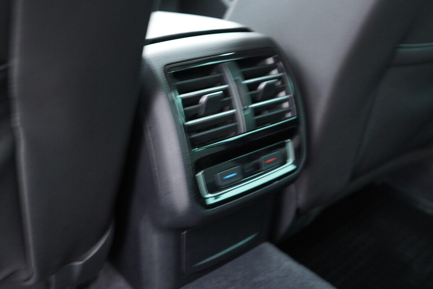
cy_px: 144
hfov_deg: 53.1
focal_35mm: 36
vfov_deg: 36.9
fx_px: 433
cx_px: 216
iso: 1600
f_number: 2.8
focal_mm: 24
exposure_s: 1/40
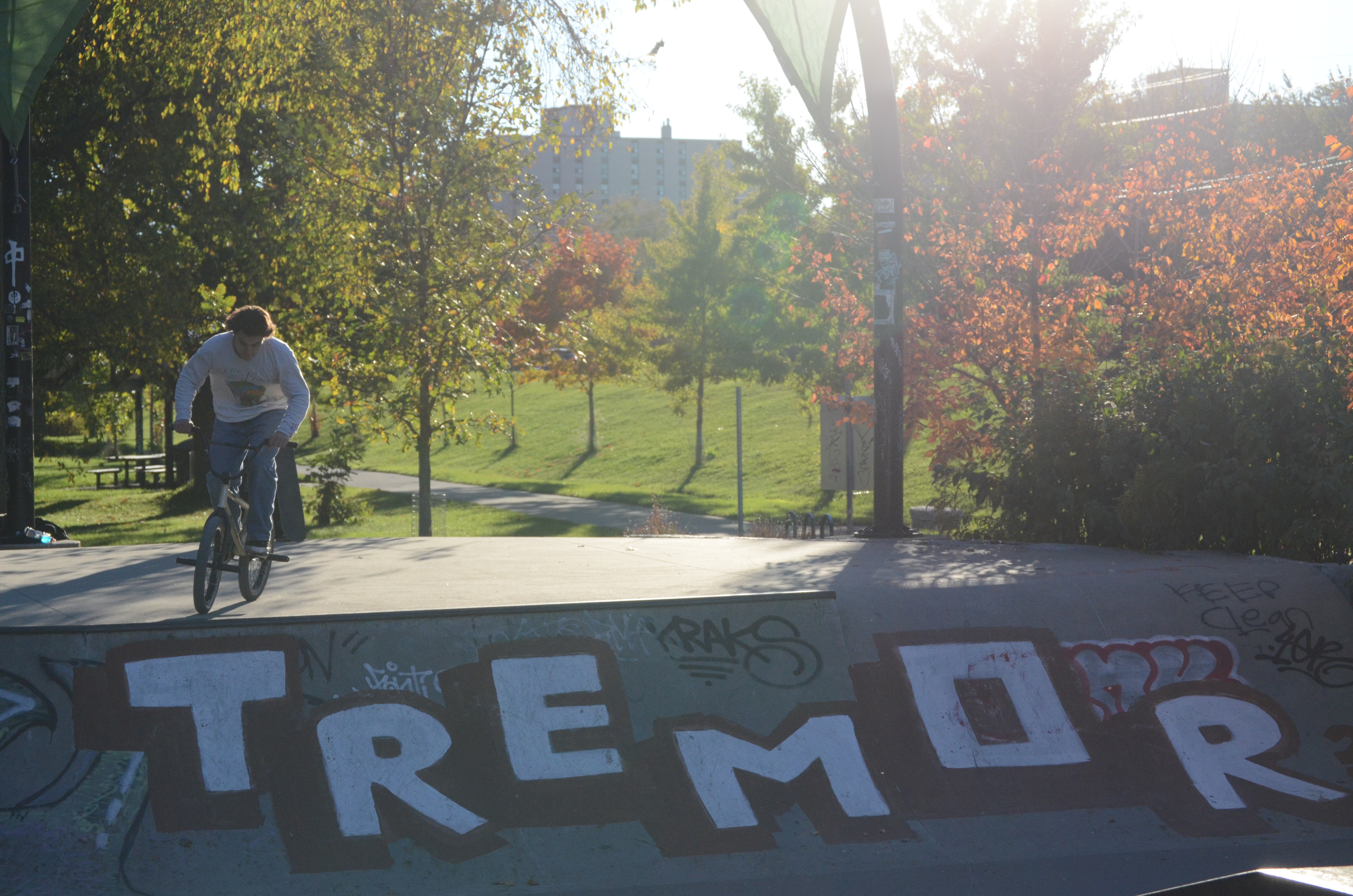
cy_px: 448
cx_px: 676
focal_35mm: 82
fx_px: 3094
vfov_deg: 16.5
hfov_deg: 24.7
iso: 1000
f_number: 7.1
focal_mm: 55
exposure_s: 1/3200
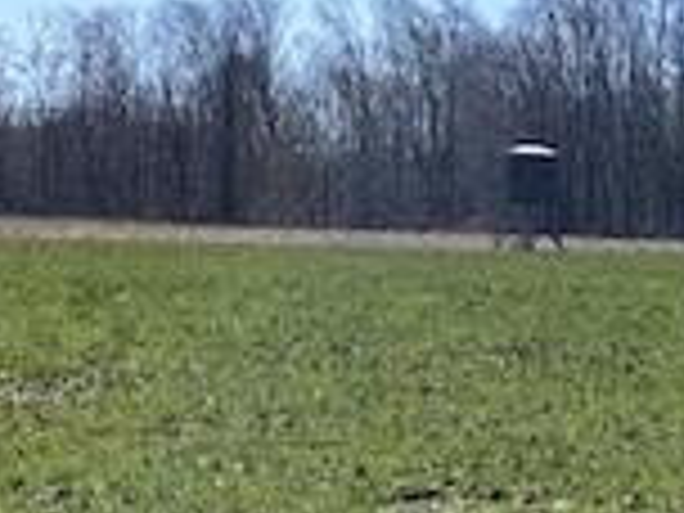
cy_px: 396
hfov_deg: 13.9
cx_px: 855
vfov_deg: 10.8
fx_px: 2707
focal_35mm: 137
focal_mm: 4.25
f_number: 1.8
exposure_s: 1/4444
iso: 32
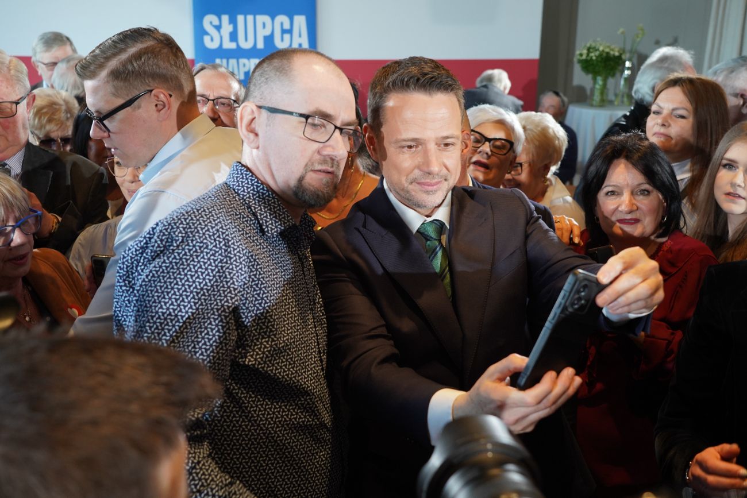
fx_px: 830
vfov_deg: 33.4
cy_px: 249
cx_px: 374
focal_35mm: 40
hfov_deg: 48.5
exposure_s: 1/100
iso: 1250
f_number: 5.6
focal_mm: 40
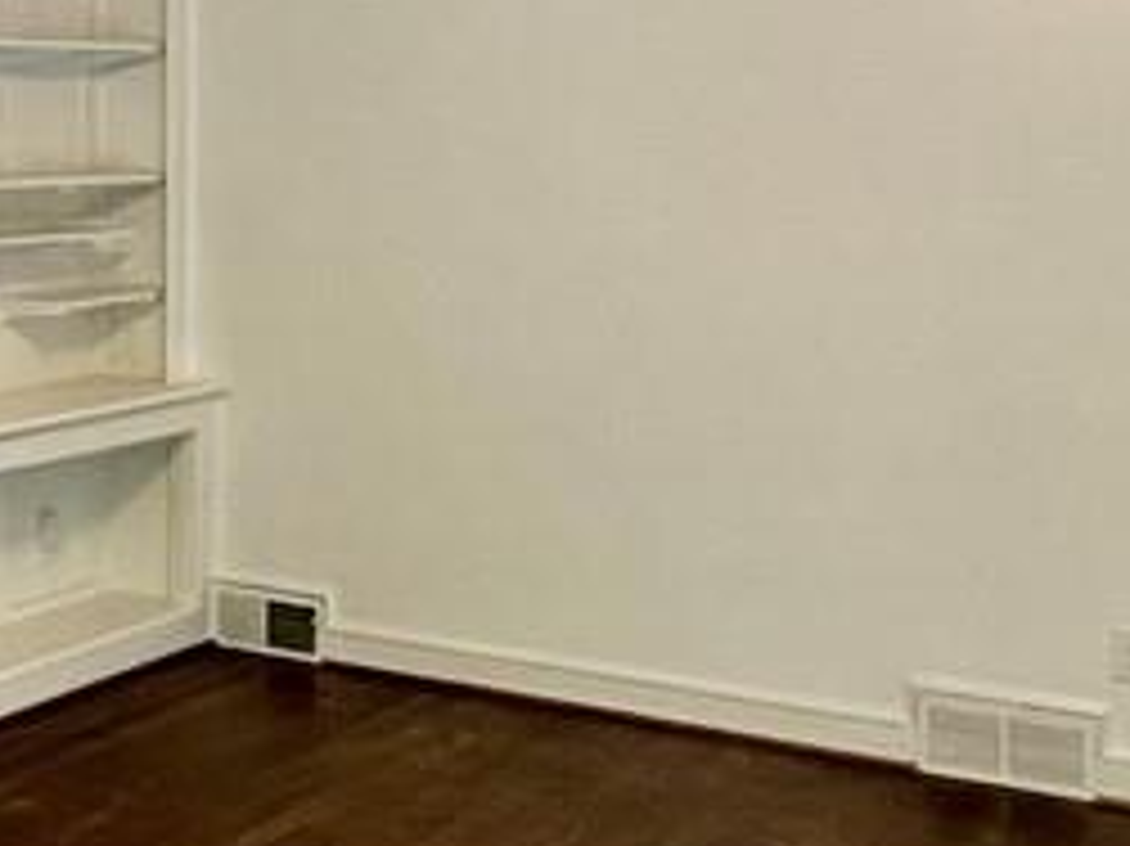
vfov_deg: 27.5
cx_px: 56
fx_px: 1729
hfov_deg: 33.7
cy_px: 407
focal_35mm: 53
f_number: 1.8
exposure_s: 1/60
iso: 200
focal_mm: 1.57
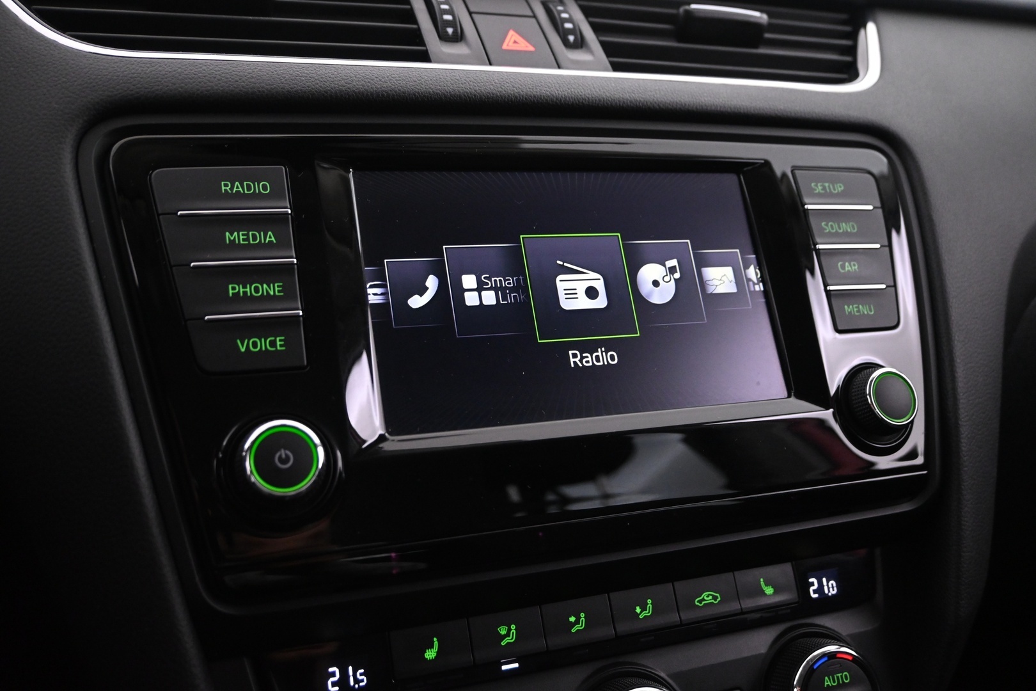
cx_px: 518
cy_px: 346
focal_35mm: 32
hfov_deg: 58.3
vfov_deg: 40.8
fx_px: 928
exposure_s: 1/25
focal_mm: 21.5
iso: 2500
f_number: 4
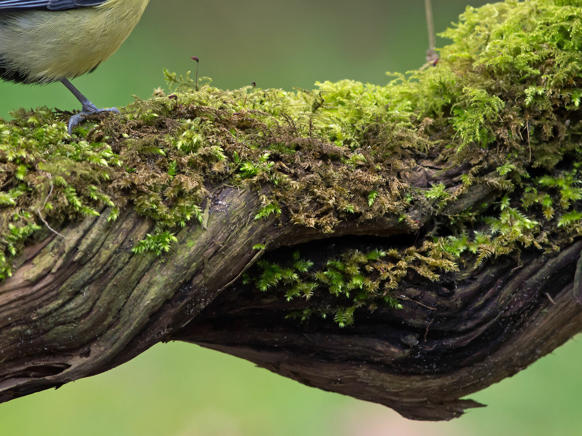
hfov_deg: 2.9
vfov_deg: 2.1
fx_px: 11632
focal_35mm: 692
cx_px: 160
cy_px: 134
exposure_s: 1/80
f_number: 7.1
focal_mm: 300
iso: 1250
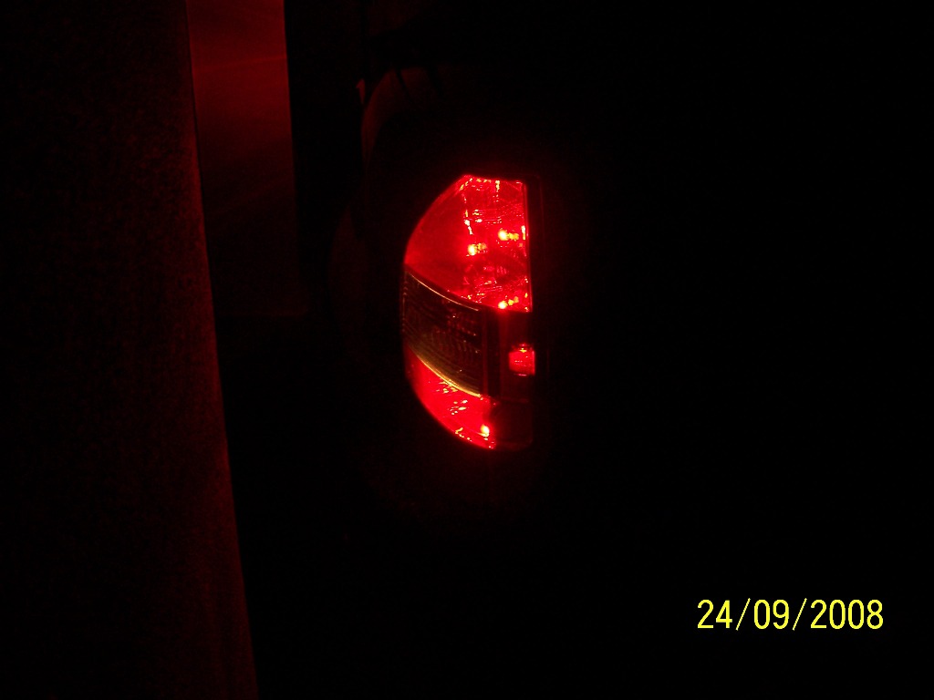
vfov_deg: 37.7
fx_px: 1025
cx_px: 467
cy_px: 350
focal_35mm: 38
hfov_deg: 49.0
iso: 160
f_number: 2.8
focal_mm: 6.3
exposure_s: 1/8
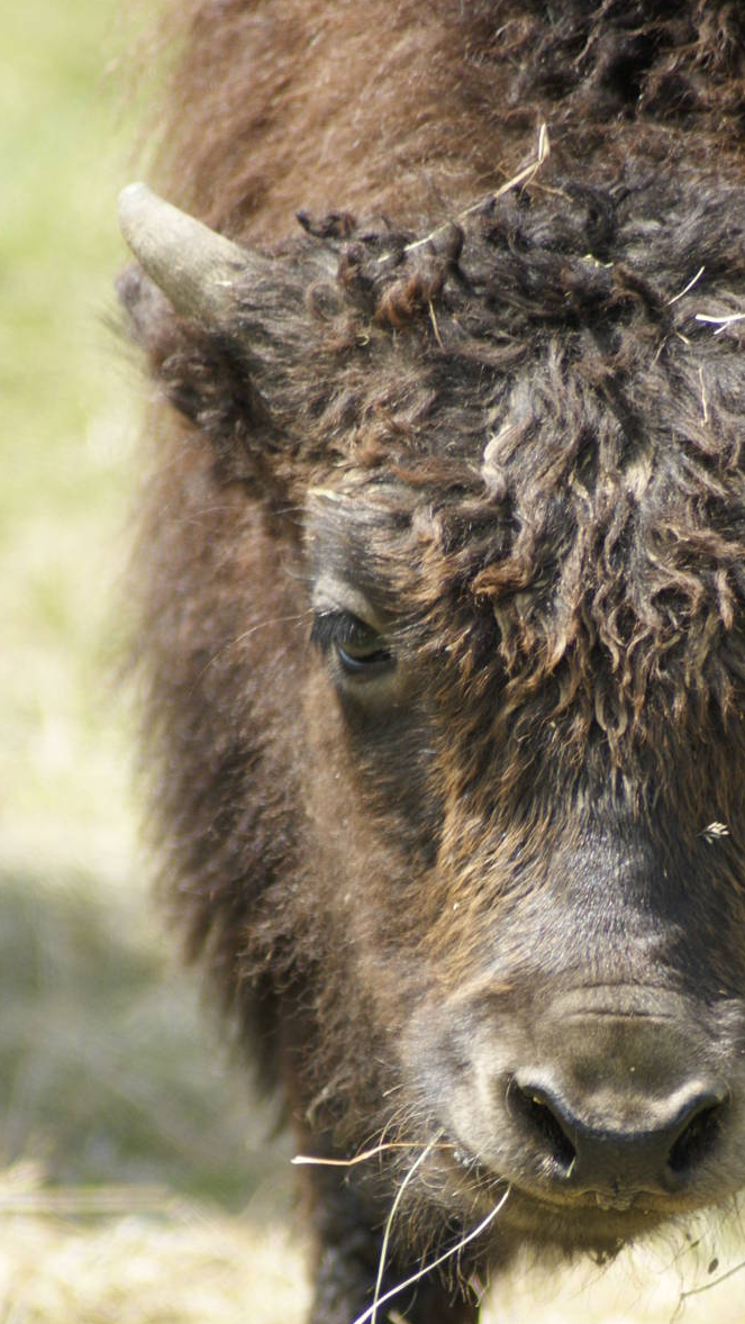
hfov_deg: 1.9
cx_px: 549
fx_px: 22466
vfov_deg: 3.4
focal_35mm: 640
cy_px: 886
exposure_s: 1/500
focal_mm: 300
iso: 320
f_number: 5.6
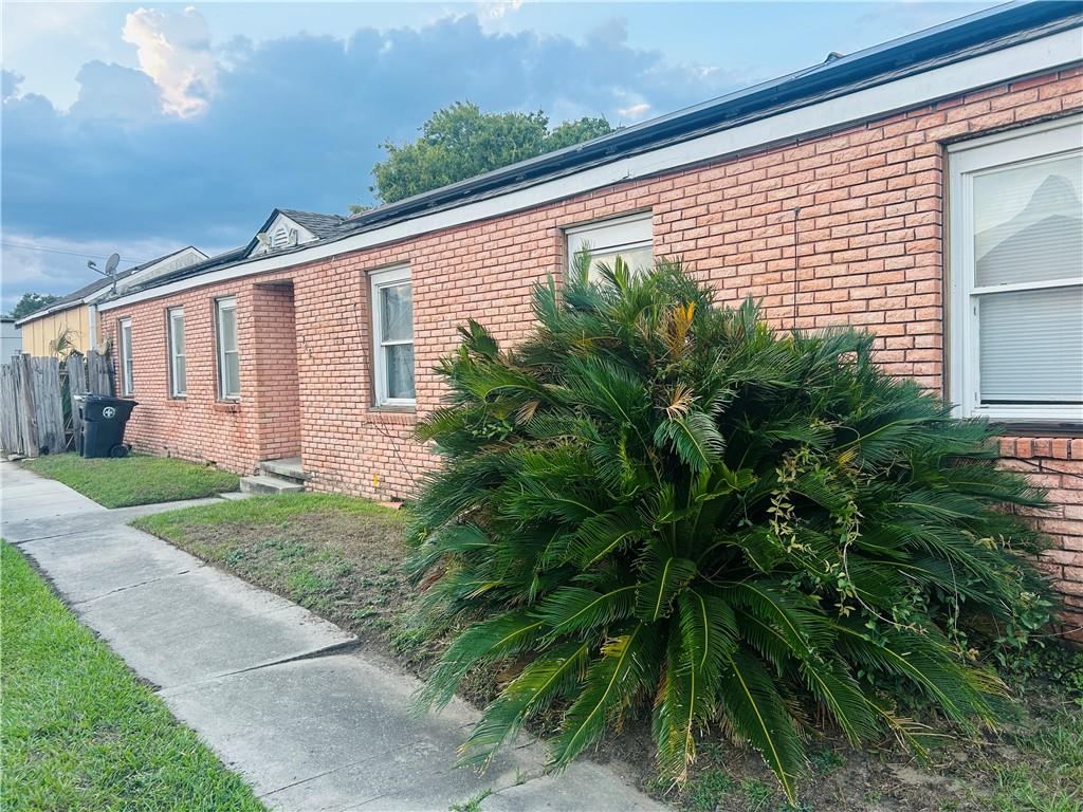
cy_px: 406
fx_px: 813
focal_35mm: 26
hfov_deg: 67.3
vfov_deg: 53.1
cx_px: 542
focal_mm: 5.7
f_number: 1.5
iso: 40
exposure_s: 1/284
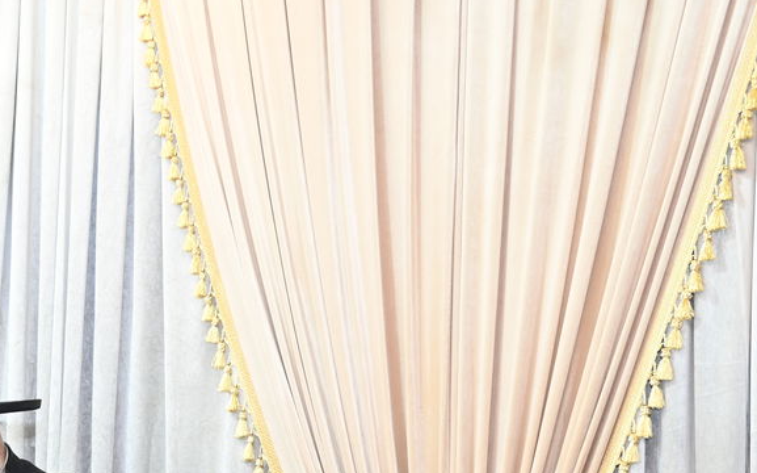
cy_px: 597
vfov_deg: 13.4
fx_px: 1938
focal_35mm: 94
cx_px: 237
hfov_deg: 22.0
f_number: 4.5
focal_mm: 38
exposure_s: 1/160
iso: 1600
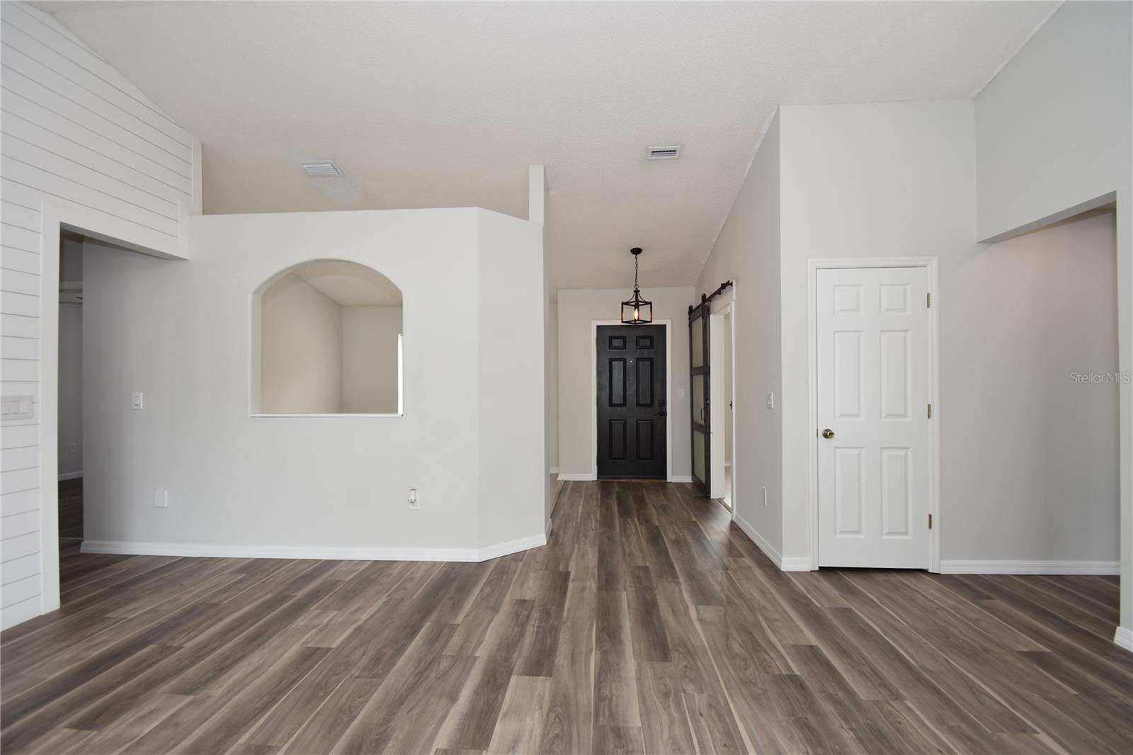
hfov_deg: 100.4
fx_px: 472
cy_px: 378
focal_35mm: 15
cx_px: 566
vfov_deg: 77.3
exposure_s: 1/80
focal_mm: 10
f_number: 4.5
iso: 200
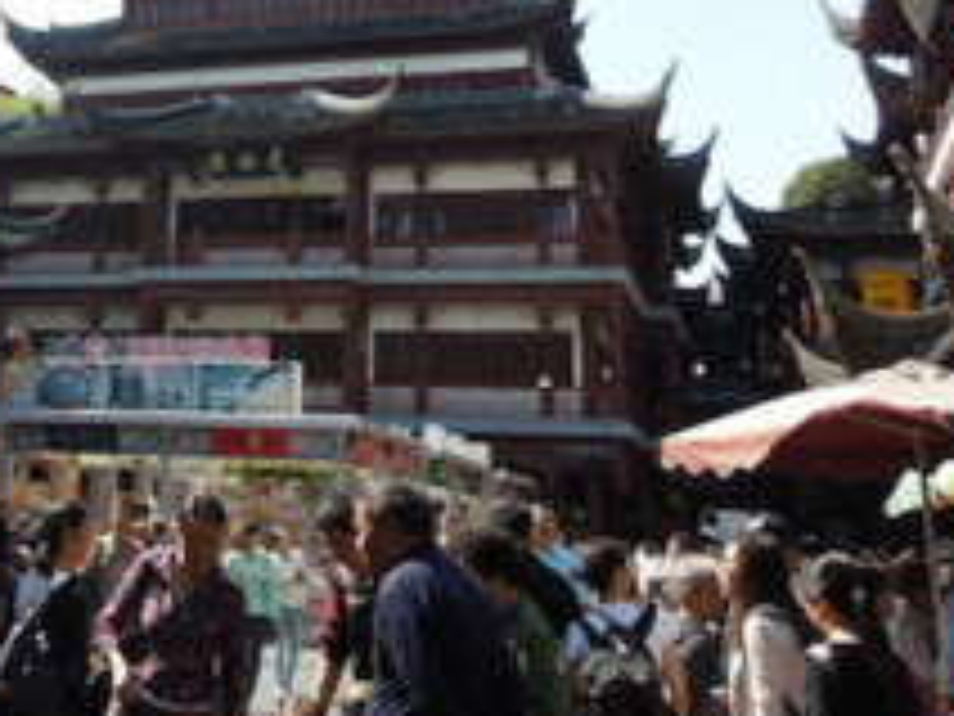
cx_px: 90
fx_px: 1461
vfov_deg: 26.8
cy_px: 104
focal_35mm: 53
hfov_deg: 34.1
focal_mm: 4.5
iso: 100
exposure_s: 1/500
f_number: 3.3
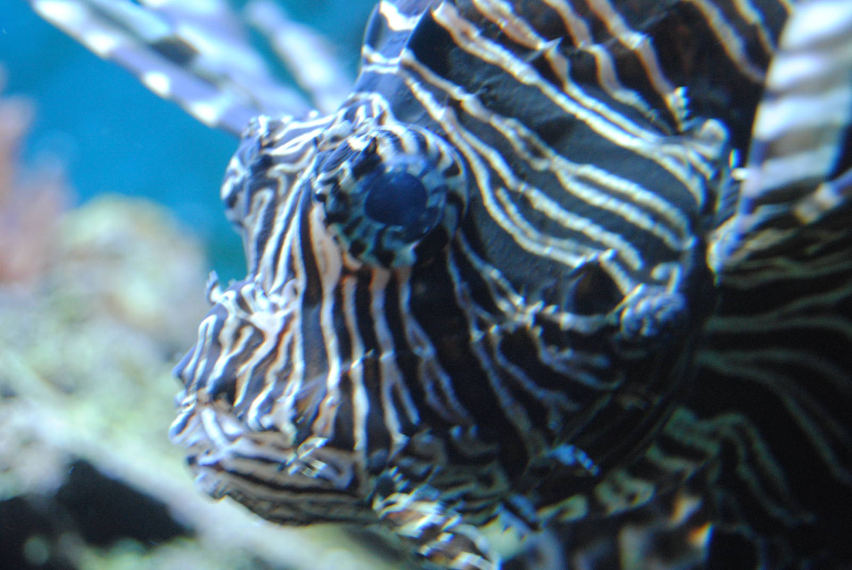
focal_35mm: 82
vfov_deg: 16.6
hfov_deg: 24.6
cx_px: 426
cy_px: 285
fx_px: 1955
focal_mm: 55
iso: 800
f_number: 5.6
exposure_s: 1/20
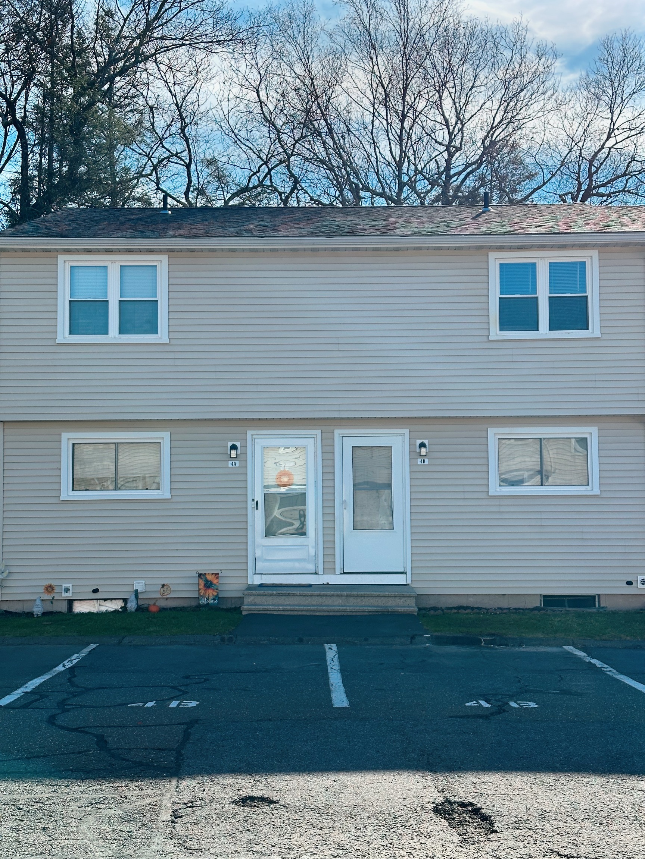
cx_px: 322
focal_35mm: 48
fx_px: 1193
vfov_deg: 39.7
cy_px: 430
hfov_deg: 30.3
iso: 64
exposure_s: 1/3058
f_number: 1.78
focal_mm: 6.86
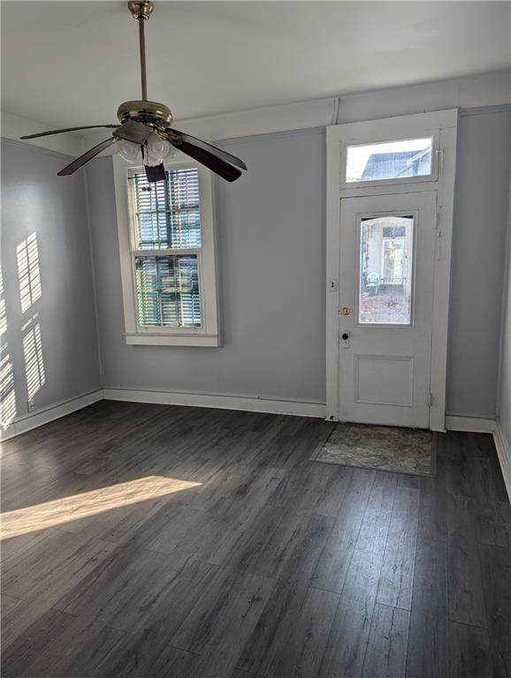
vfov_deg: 71.5
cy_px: 339
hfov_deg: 56.9
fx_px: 471
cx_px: 256
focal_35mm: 24
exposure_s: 1/294
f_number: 1.85
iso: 42
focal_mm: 6.81
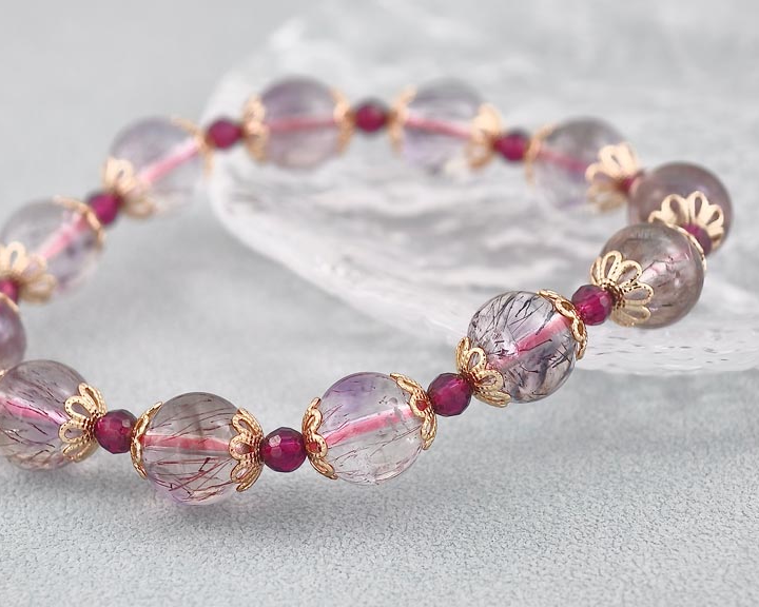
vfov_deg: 11.6
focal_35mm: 133
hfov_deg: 14.5
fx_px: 2988
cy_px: 203
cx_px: 318
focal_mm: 22.48
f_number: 2.67
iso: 125
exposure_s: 1/160
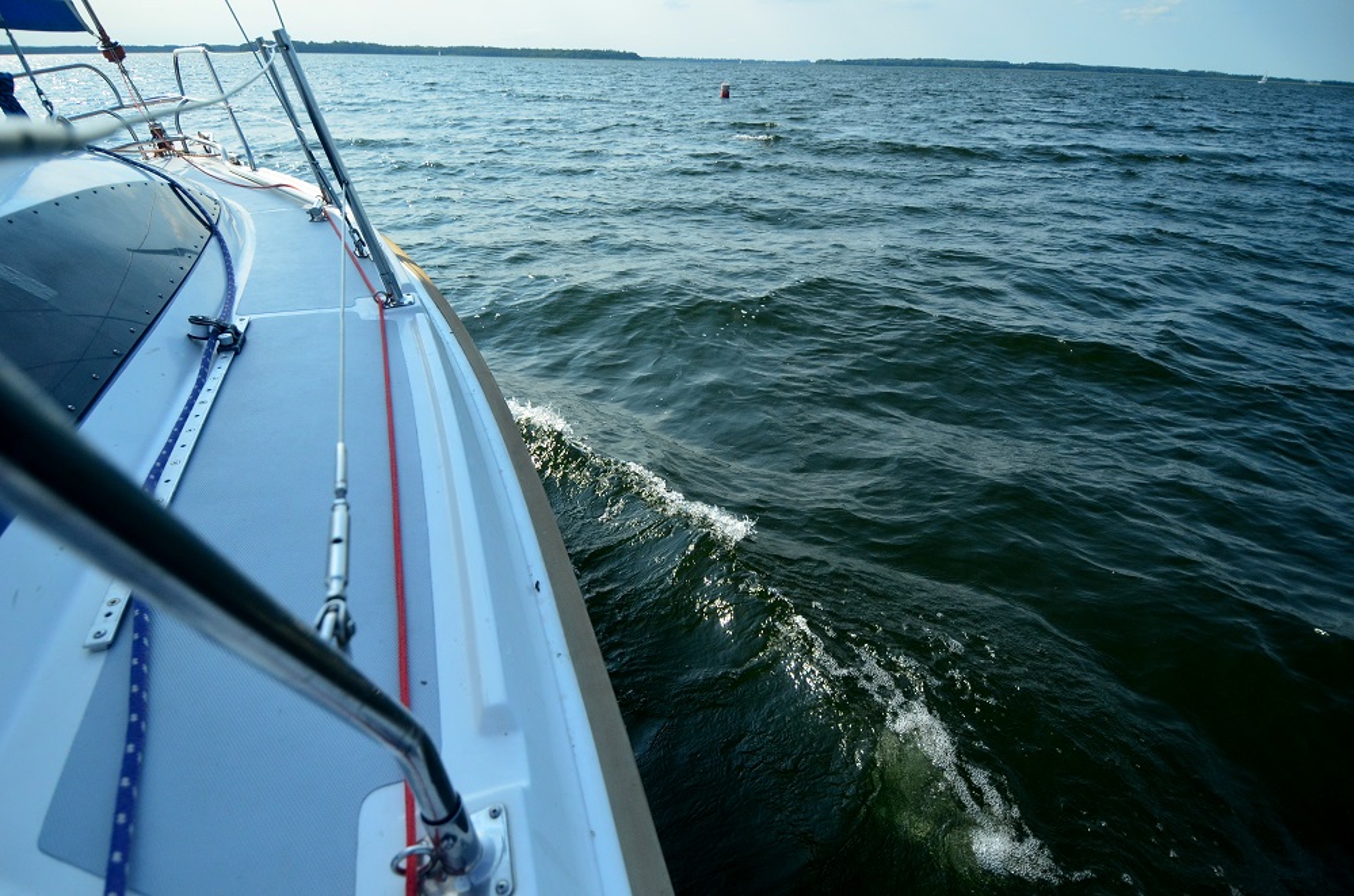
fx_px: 675
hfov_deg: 90.1
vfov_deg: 67.1
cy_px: 448
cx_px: 677
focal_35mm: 18
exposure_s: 1/8000
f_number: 4
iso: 900
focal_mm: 12
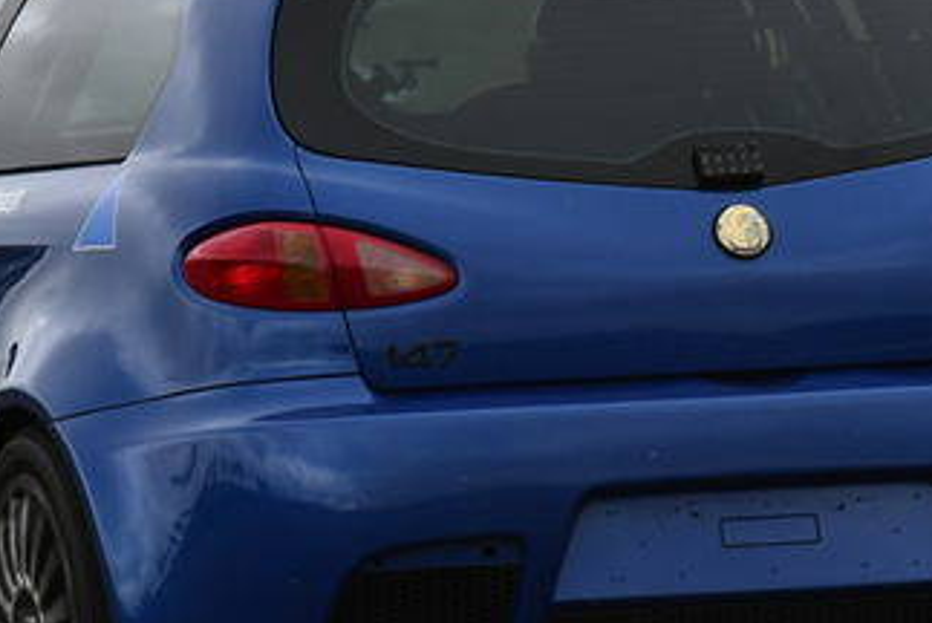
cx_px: 260
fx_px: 48092
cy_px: 199
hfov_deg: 1.1
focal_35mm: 1856
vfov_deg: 0.7
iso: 640
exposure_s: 1/640
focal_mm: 500
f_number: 10
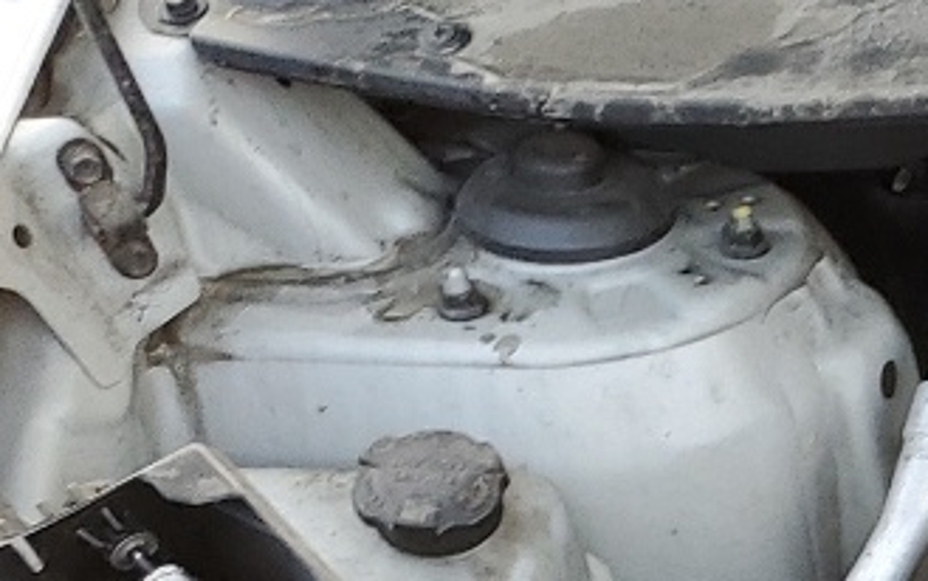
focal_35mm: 134
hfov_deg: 12.9
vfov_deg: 9.4
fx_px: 3391
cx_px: 2048
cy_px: 967
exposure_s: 1/141
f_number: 1.5
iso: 50
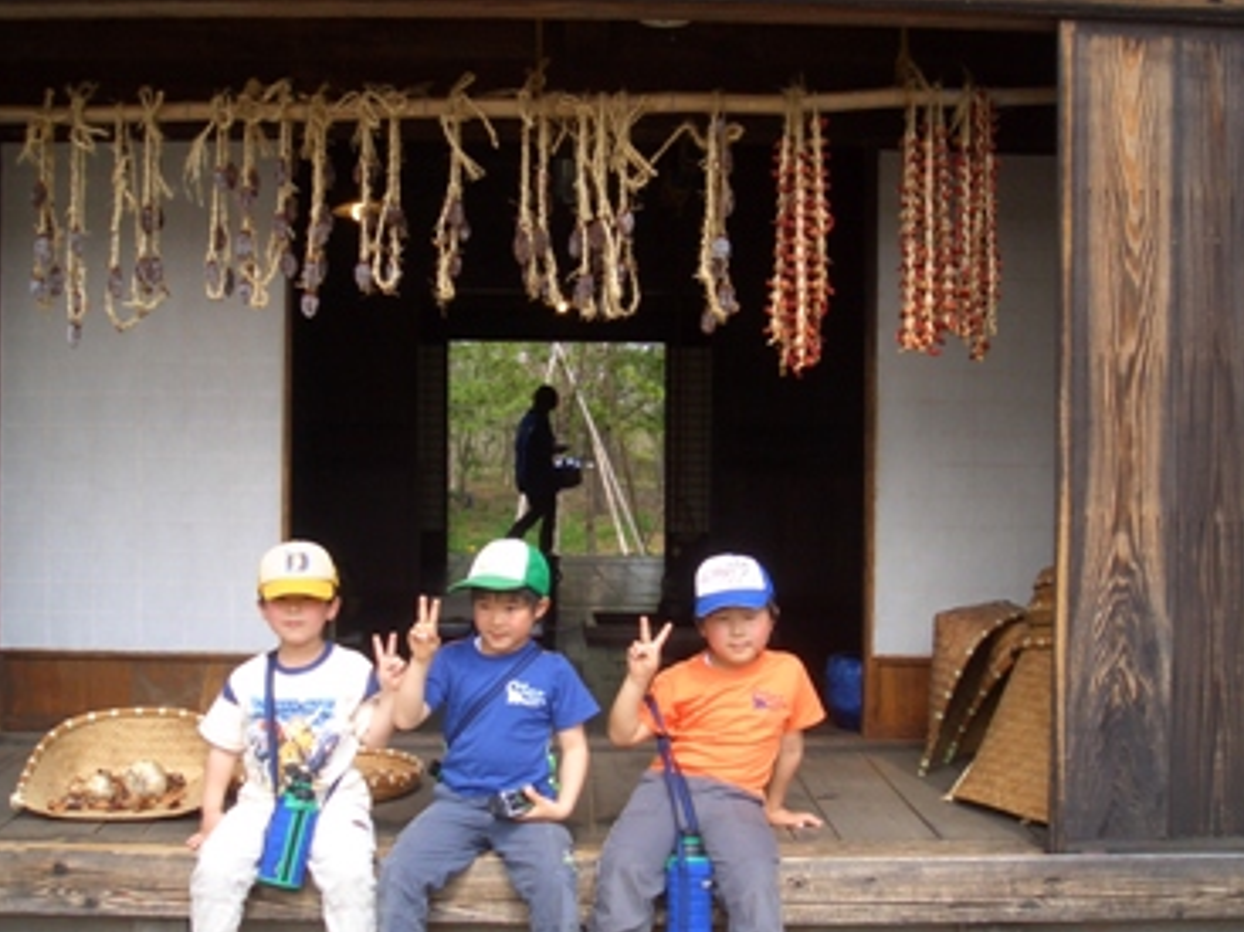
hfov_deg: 42.9
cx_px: 590
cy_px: 532
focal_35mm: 44
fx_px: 1581
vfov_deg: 32.8
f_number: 4
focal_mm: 4.8
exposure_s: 1/200
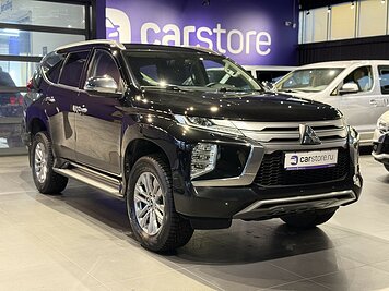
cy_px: 146
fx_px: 539
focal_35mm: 48
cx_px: 194
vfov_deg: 30.3
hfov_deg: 39.7
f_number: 1.78
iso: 200
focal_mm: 6.76
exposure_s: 1/33
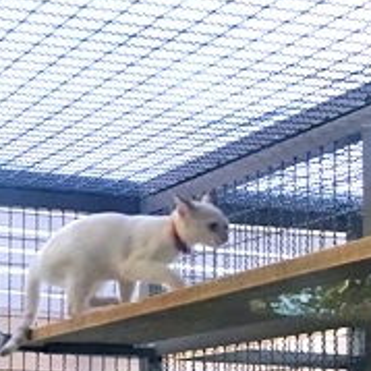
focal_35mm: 86
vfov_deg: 19.4
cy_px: 404
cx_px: -211
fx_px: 1043
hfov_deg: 17.7
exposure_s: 1/33
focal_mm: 4.15
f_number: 2.2
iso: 40
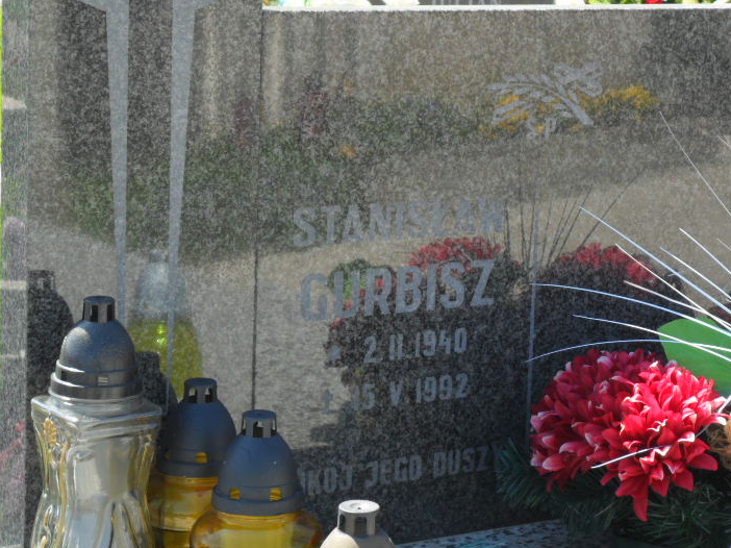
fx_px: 2280
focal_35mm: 108
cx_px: 427
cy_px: 152
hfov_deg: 18.2
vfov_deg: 13.7
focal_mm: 13.2
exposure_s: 1/250
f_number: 3.9
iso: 100
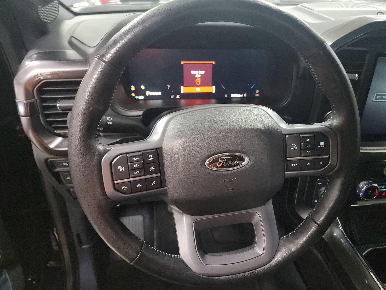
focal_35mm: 26
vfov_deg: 53.1
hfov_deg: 67.2
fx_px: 290
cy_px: 148
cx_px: 208
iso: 2915
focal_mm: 6.7
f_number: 1.8
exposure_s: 1/59
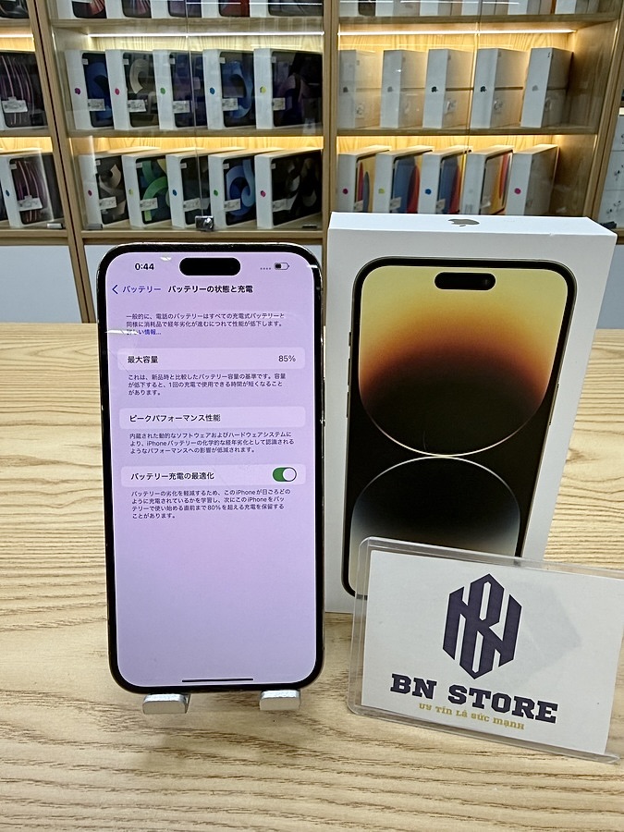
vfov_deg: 71.6
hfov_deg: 56.8
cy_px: 416
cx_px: 312
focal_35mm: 24
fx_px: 577
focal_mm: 2.22
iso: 100
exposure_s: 1/120
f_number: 2.2
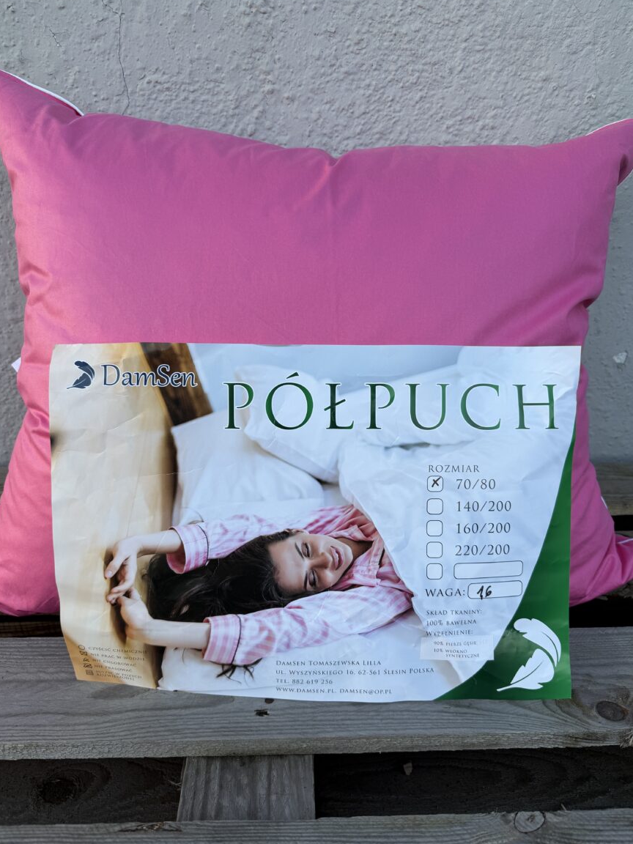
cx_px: 314
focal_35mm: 25
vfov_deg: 69.4
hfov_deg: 54.9
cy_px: 418
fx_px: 610
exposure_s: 1/121
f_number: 1.78
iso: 64
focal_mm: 6.76
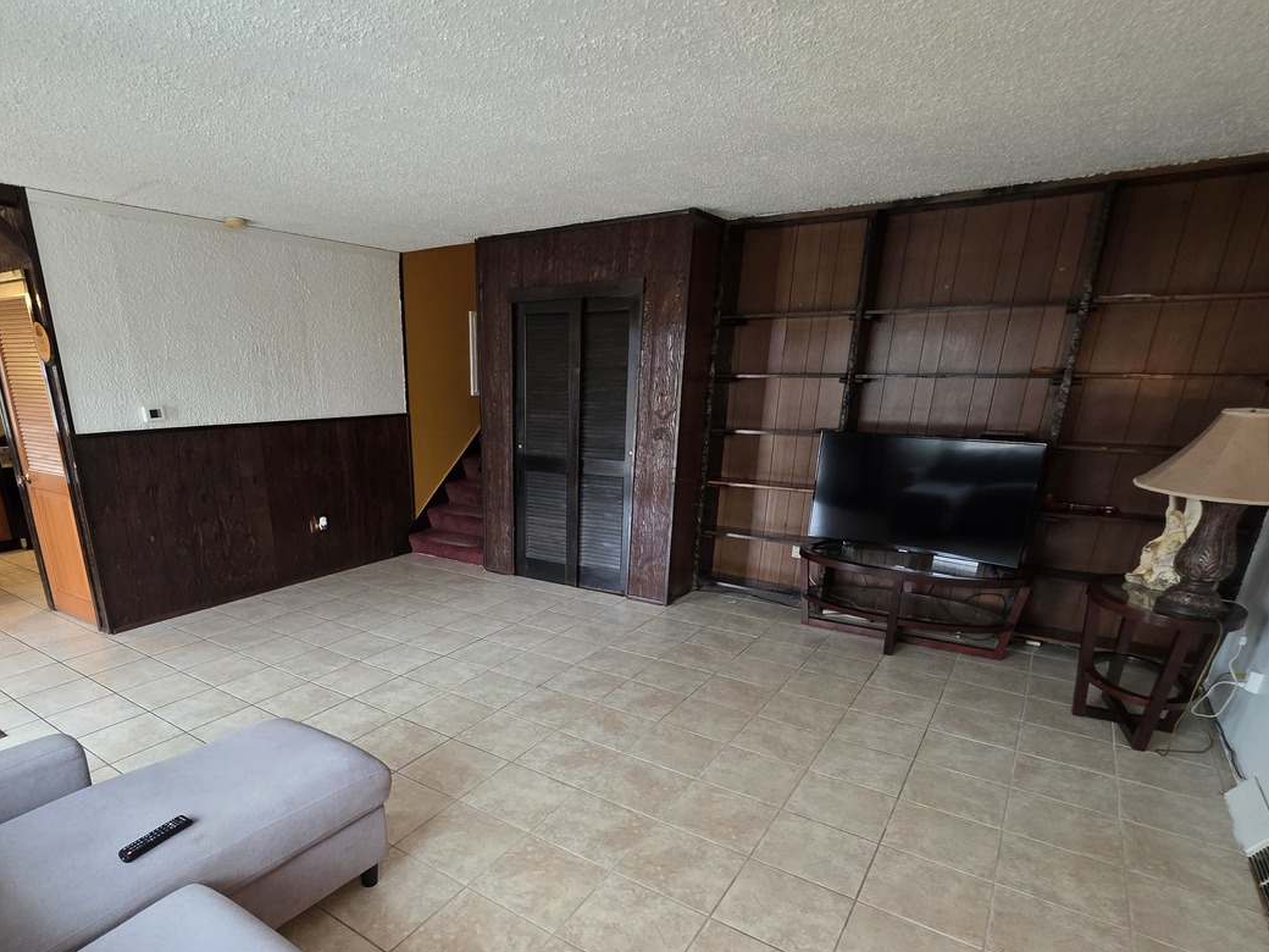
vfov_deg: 69.9
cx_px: 526
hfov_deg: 86.9
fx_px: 660
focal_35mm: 18
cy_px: 619
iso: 250
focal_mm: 2.2
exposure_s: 1/120
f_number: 1.9
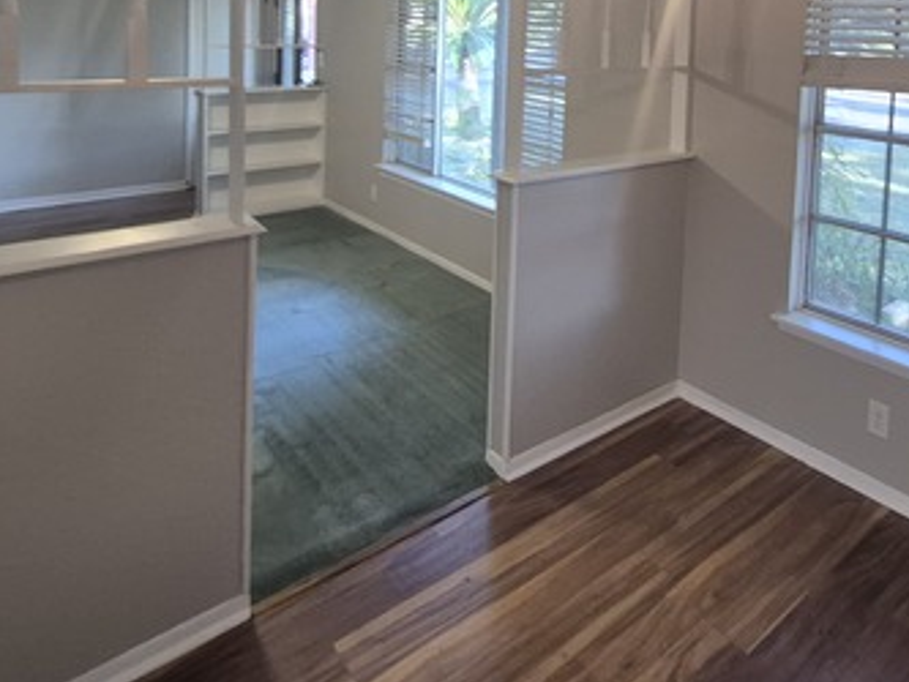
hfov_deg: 67.0
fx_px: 657
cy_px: 49
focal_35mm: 25
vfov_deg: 48.2
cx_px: 622
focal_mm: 1.74
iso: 200
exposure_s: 1/60
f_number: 2.2
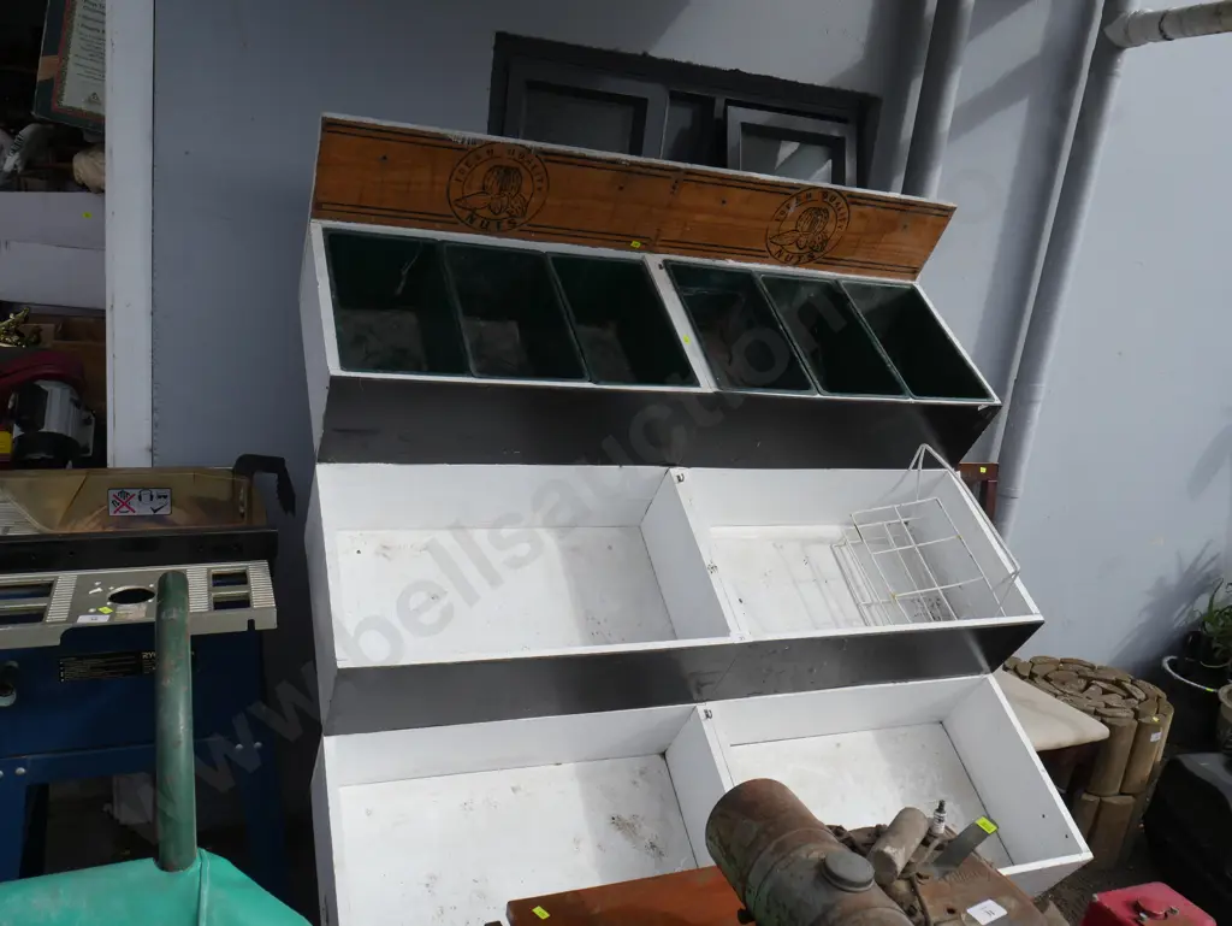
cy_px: 463
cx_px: 616
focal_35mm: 28
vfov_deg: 49.8
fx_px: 997
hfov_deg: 63.4
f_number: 8
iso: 200
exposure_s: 1/500
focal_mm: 14
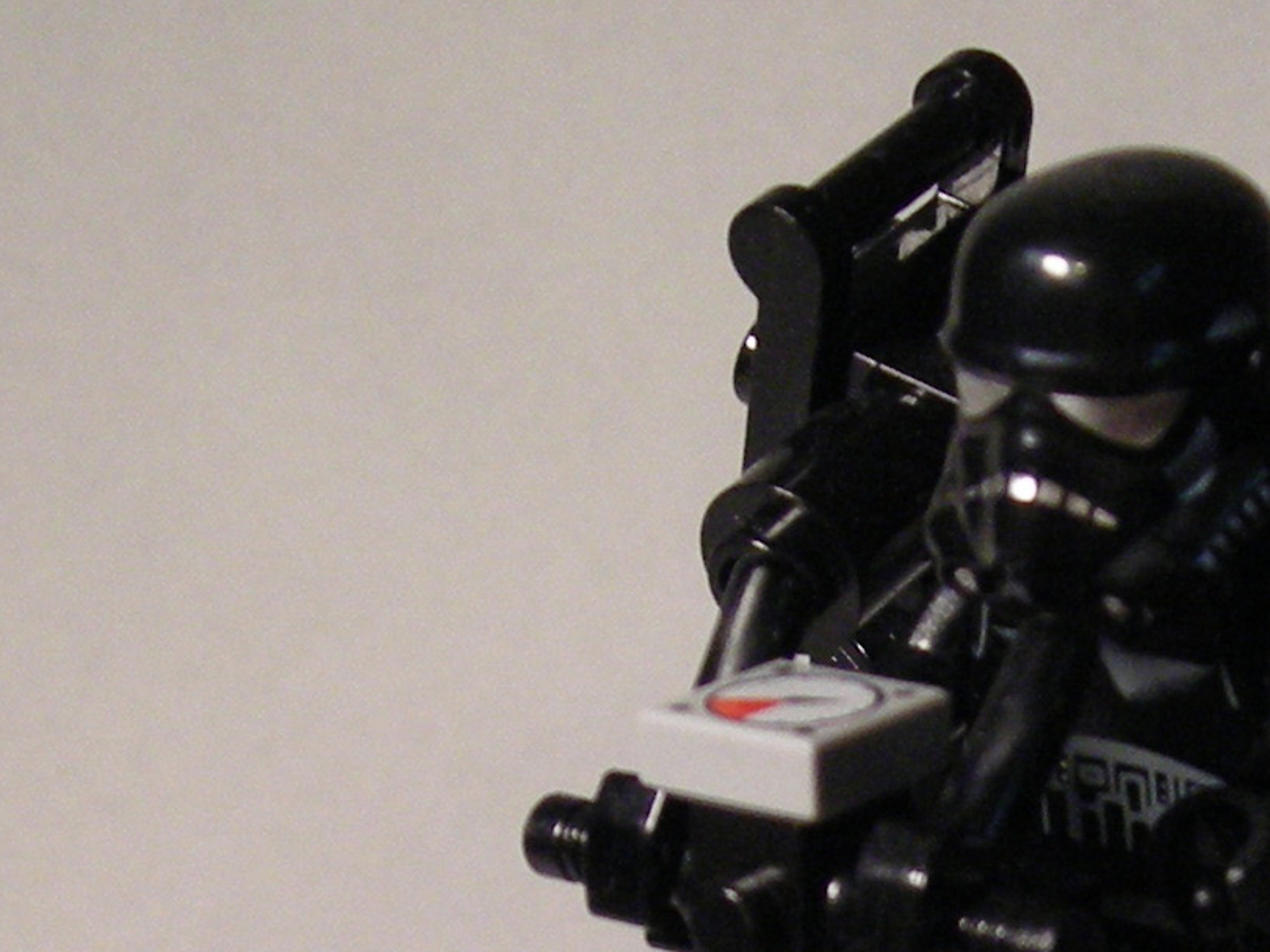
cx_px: 1212
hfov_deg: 14.7
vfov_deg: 10.8
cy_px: 1447
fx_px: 4842
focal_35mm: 132
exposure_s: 1/22.1
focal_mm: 6.3
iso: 200
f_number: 3.2
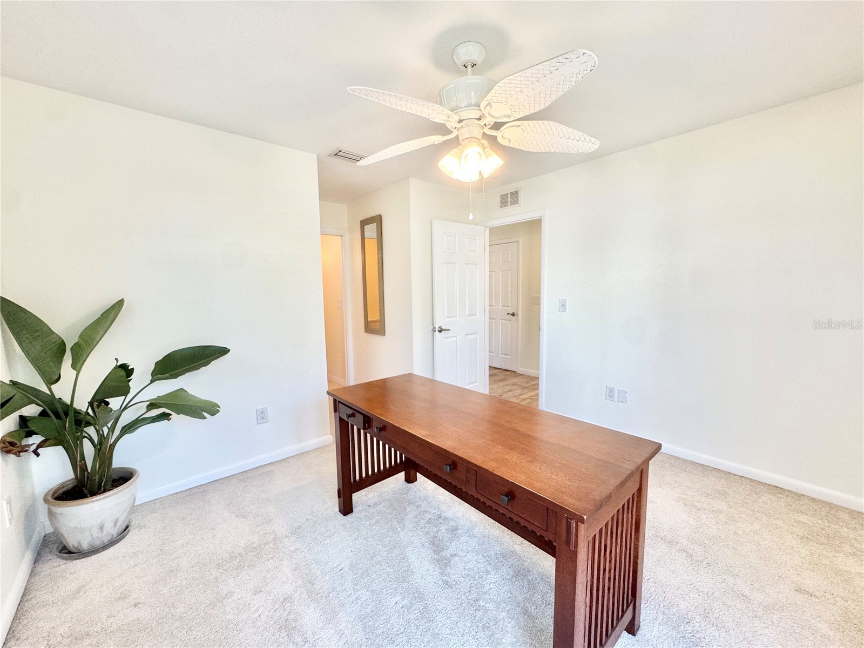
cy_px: 324
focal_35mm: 14
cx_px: 432
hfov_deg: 102.1
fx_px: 349
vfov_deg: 85.7
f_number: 2.2
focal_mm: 2.22
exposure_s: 1/120
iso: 160
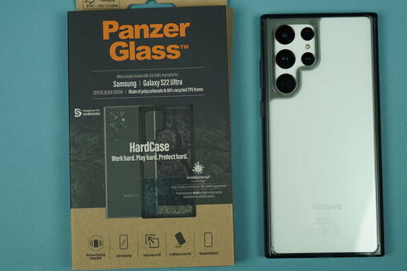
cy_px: 140
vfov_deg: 20.9
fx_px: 735
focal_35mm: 65
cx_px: 220
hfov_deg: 31.0
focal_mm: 52
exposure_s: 1/200
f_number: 6.3
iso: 800
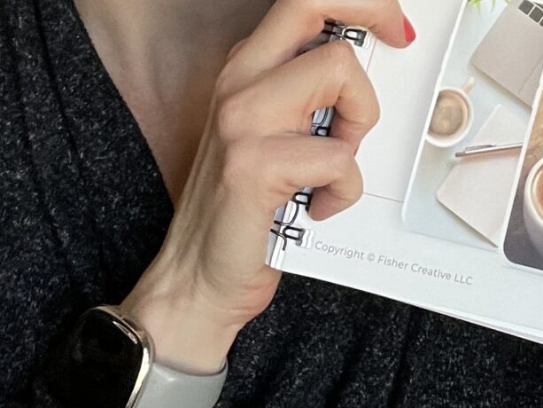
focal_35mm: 96
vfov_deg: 14.0
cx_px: 510
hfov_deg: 20.0
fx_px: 1506
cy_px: -287
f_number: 2.2
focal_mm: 2.71
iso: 160
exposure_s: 1/60
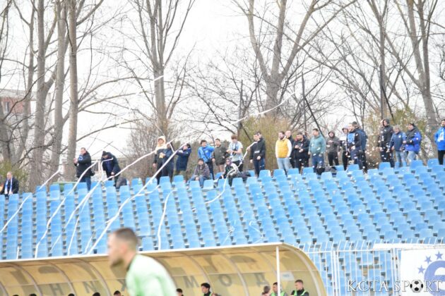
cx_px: 222
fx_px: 3337
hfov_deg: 7.6
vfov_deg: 5.1
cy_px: 148
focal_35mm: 270
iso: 1600
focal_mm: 180
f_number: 5
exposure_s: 1/800
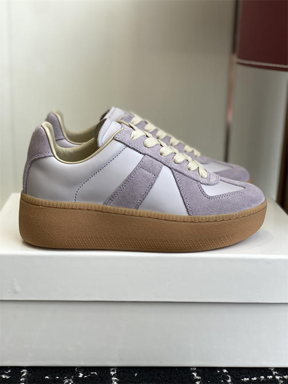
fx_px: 577
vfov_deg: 36.8
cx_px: 144
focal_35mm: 52
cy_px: 192
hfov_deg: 28.0
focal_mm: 6
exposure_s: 1/122
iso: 20
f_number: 2
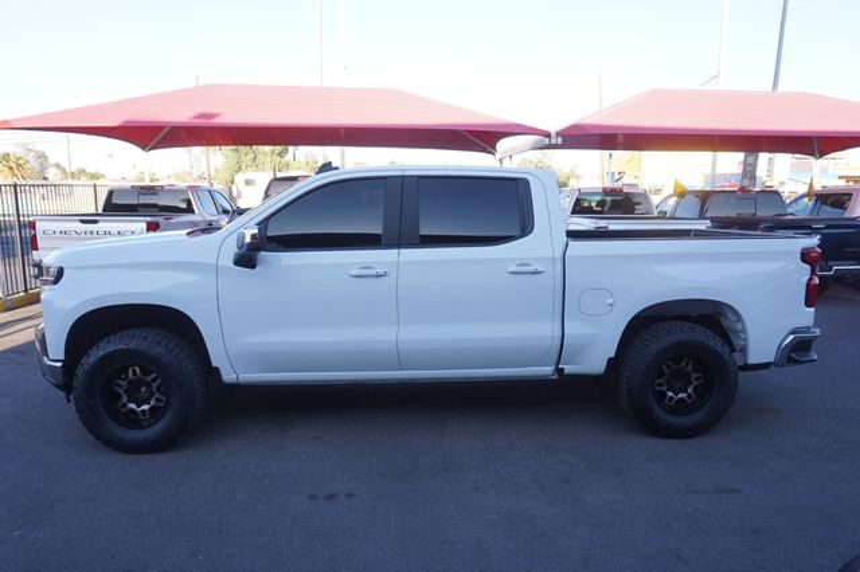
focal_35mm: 24
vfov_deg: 53.1
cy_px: 286
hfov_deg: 73.8
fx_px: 573
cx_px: 430
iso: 100
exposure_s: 1/80
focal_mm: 16
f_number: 5.6
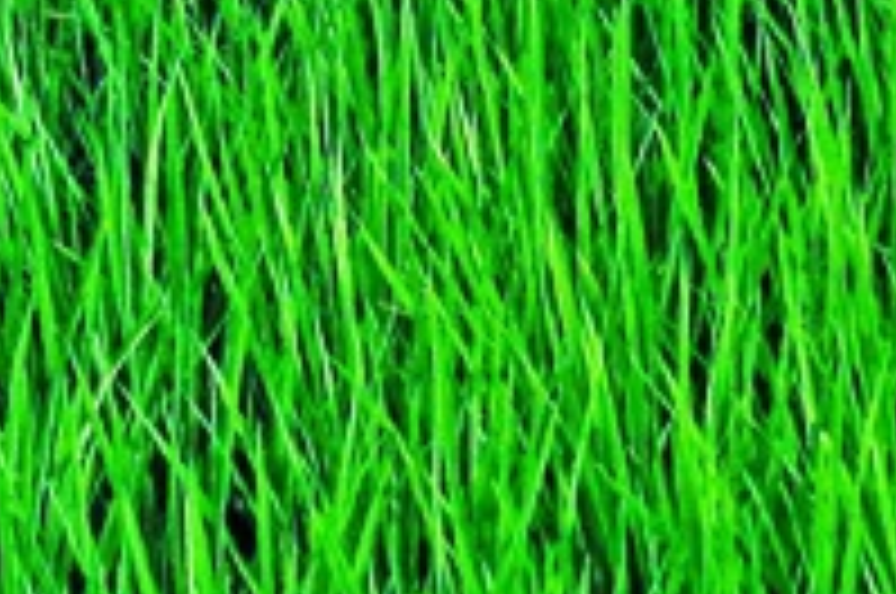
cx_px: 1139
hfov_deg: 10.1
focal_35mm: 201
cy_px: -40
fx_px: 4995
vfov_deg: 6.8
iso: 3200
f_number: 9
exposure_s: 1/6400
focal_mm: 50
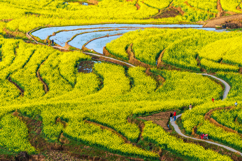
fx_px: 1816
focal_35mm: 270
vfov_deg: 5.1
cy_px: 80
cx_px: 121
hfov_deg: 7.6
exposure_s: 1/60
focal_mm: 270
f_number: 10
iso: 100
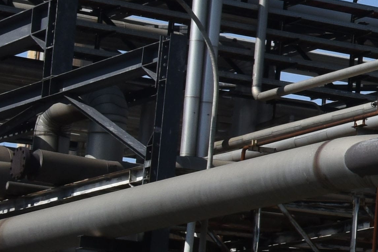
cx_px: 1086
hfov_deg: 8.7
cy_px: 97
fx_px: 2100
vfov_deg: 6.9
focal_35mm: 200
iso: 400
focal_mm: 31
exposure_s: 1/400
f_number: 14
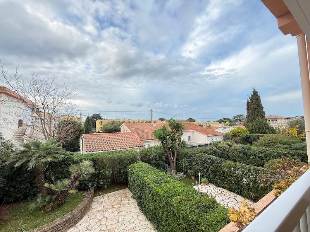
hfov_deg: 102.1
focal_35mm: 14
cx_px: 155
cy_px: 116
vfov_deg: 85.7
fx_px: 125
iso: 64
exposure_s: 1/149
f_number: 2.2
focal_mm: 2.22
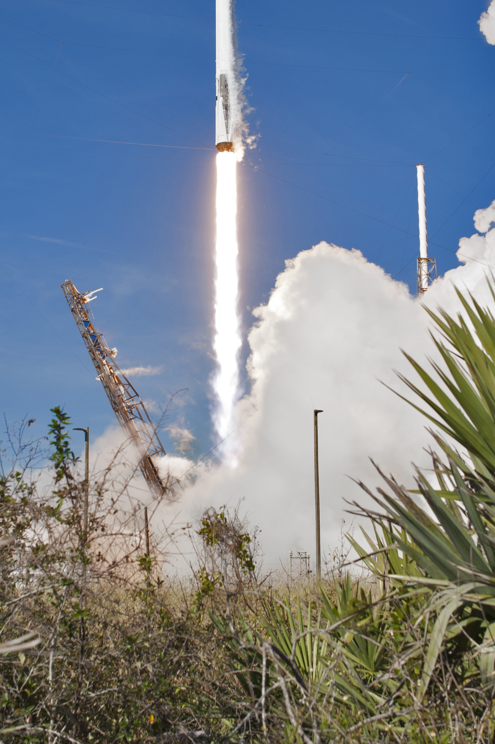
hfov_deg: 20.3
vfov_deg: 30.0
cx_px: 226
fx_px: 1384
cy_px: 293
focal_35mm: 67
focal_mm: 35
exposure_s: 1/1000
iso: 200
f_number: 8
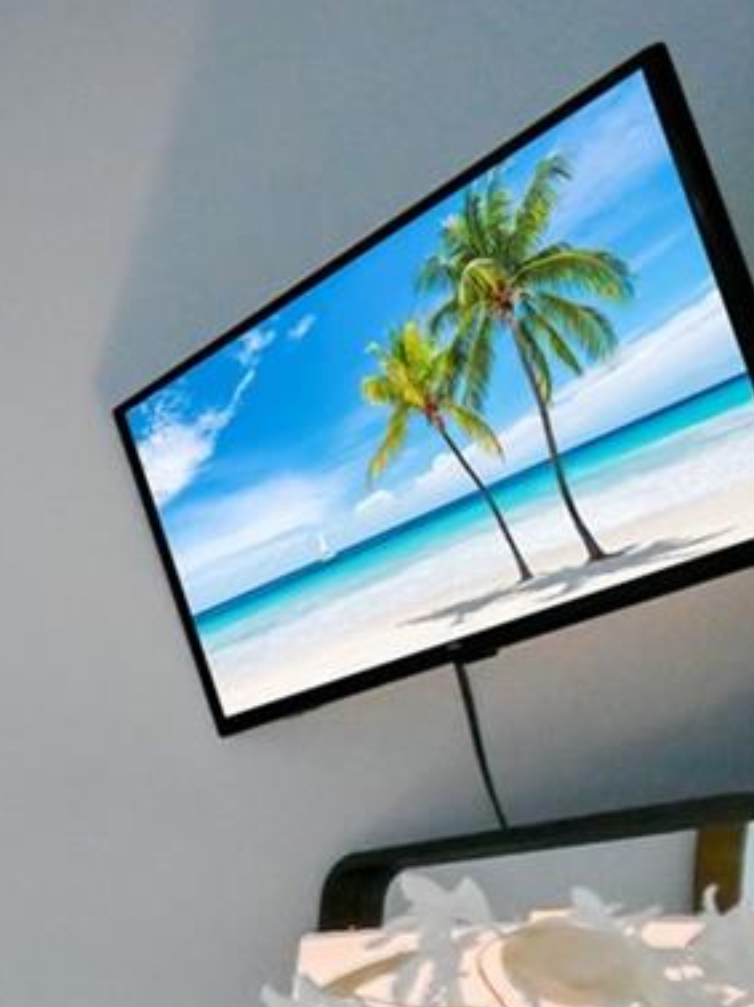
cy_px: 1058
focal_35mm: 57
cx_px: -1276
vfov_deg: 30.8
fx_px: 1657
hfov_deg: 13.2
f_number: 8
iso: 3200
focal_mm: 14
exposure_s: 1/3200
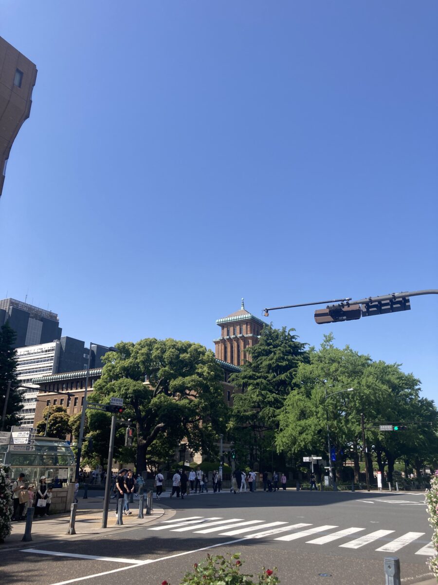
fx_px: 472
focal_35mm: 28
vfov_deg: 63.4
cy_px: 292
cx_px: 219
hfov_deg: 49.7
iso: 20
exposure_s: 1/1715
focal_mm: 3.99
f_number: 1.8
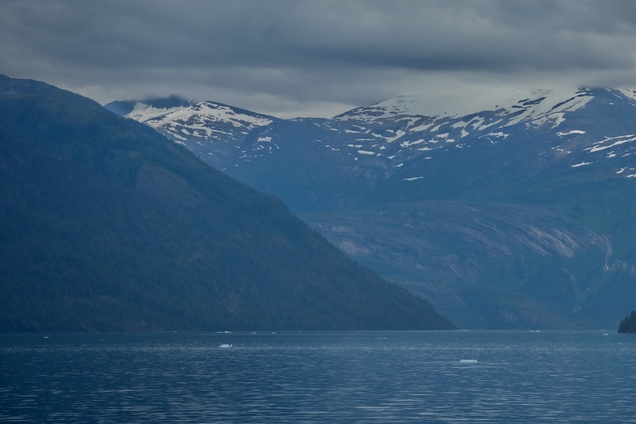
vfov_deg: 5.3
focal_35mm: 259
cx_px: 531
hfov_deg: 7.9
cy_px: 124
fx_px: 4576
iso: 100
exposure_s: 1/320
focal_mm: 155
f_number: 9
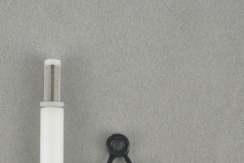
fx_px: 725
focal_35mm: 107
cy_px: 147
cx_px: 53
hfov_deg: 18.9
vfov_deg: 12.7
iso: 560
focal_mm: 35
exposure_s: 1/100
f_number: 5
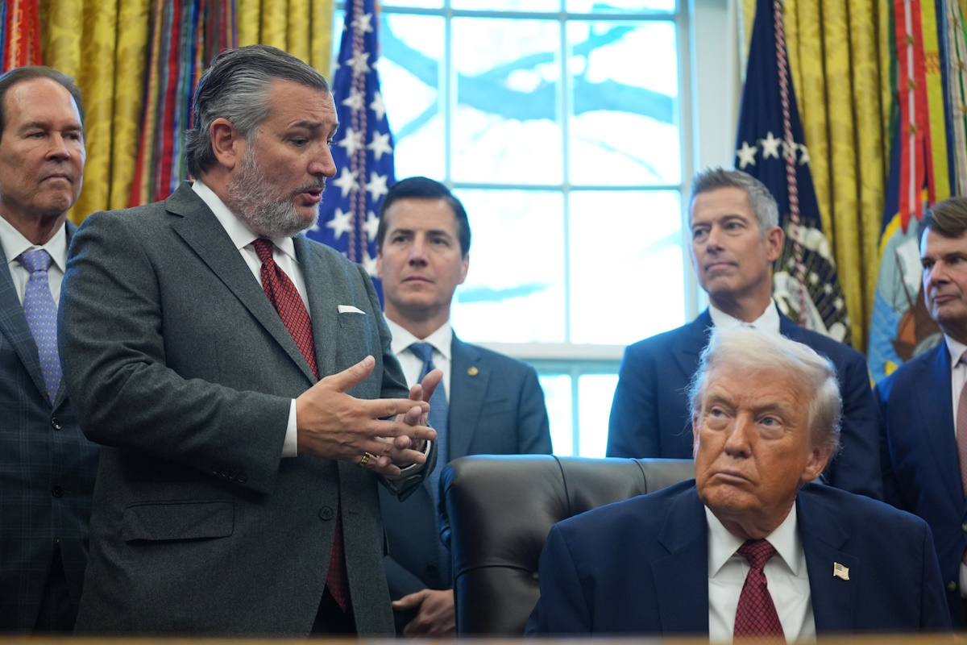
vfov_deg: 19.5
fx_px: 1880
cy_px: 322
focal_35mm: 70
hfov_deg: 28.8
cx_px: 484
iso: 2500
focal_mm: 70
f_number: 2.8
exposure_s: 1/250
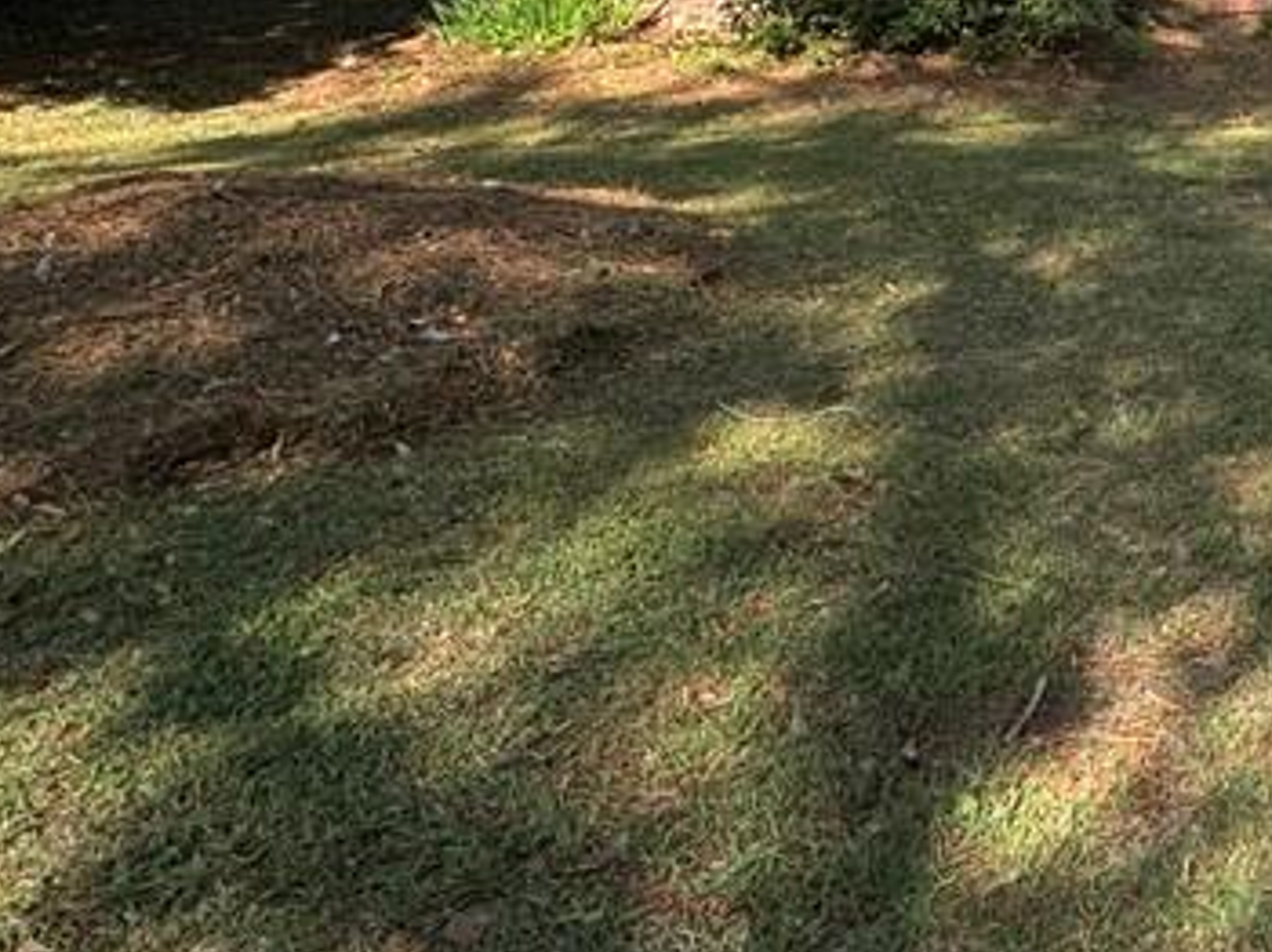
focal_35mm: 41
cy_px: -236
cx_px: 1486
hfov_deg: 36.5
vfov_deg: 29.4
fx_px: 1506
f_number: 2.2
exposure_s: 1/763
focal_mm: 2.22
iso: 40
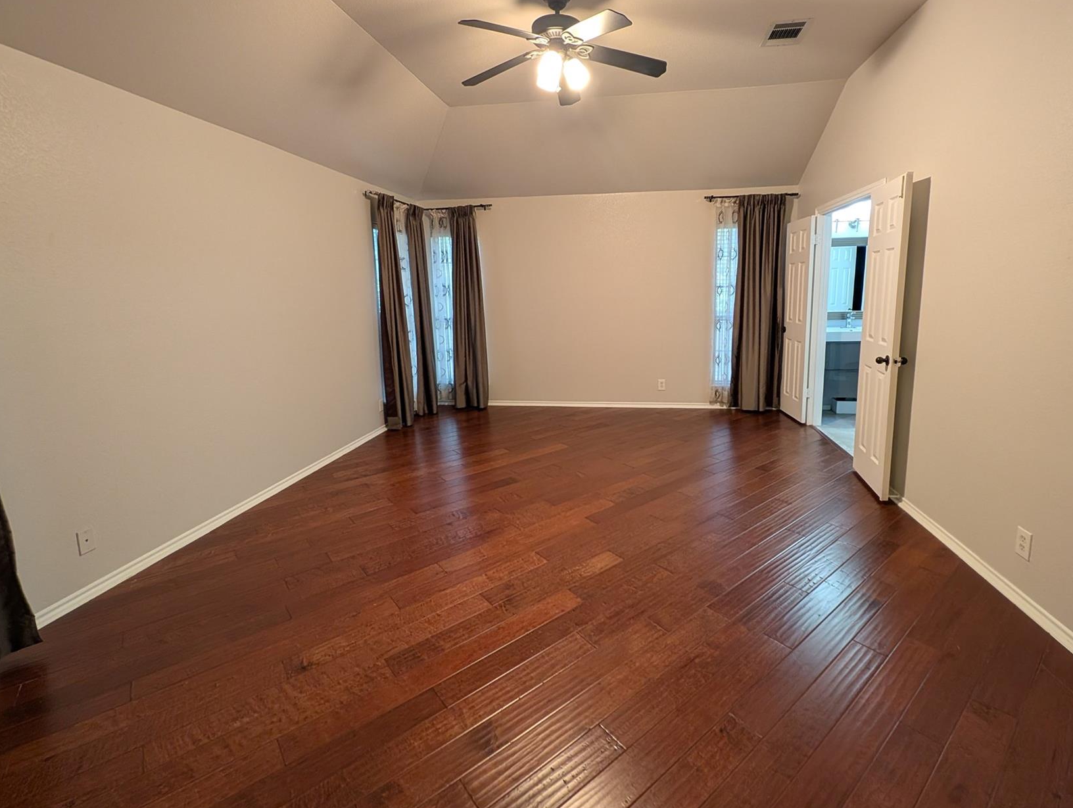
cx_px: 569
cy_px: 362
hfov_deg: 98.0
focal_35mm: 15
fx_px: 466
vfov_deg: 81.6
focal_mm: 2.23
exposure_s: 1/24
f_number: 1.95
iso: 171
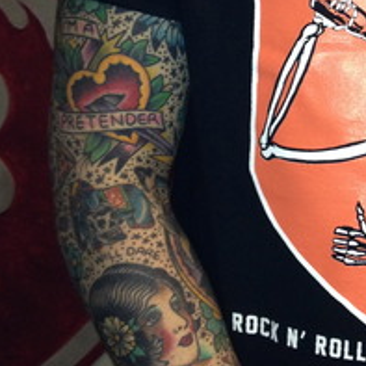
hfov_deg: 17.9
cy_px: 61
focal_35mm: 94
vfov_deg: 18.3
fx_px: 1124
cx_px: 399
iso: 160
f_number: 2.4
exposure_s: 1/20
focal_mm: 4.28
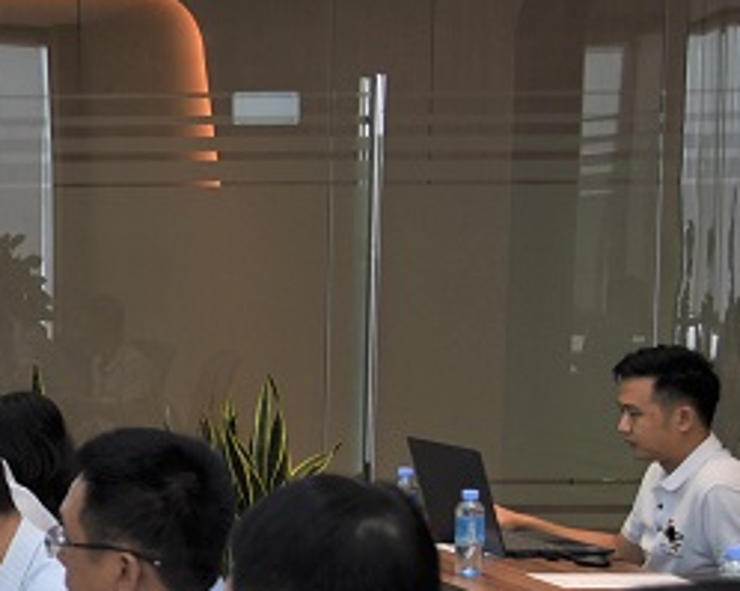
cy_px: 410
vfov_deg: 14.6
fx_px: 2299
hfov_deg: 15.7
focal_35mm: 105
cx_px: -582
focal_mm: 31
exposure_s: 1/100
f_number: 4
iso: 400
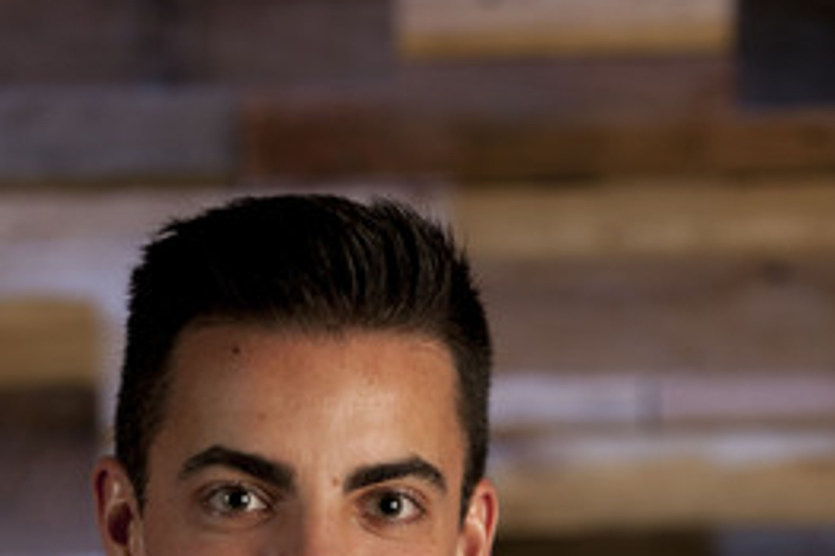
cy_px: 785
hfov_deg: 5.4
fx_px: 8923
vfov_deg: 3.6
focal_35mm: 385
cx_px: 324
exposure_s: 1/40
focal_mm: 135
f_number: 4
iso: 400
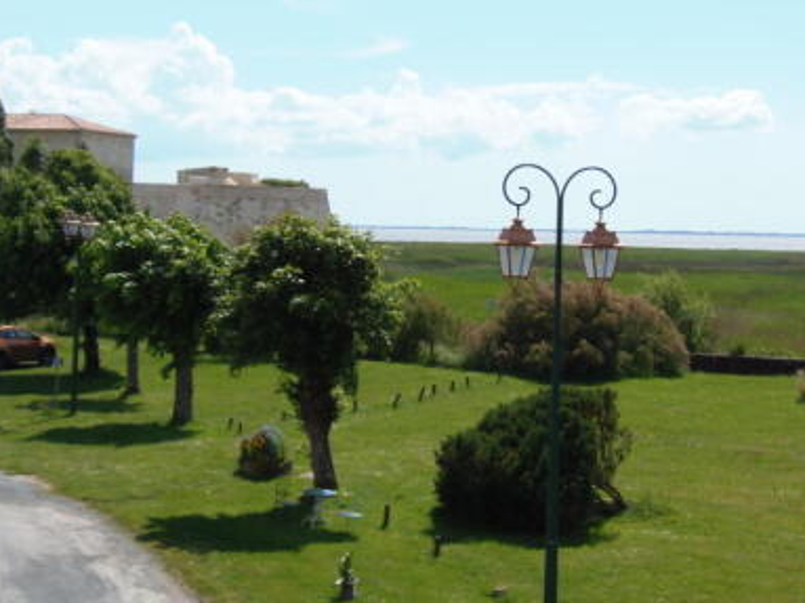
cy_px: 238
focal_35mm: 64
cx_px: 527
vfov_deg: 22.9
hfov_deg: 30.1
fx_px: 1488
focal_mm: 7.8
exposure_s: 1/640
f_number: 3.6
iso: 64
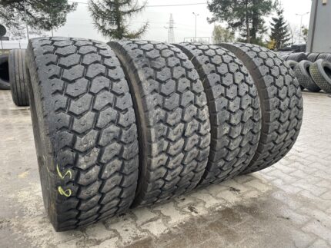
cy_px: 124
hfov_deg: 67.3
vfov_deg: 53.1
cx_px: 166
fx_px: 249
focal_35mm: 26
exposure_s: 1/121
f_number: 1.6
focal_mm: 4.2
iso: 64
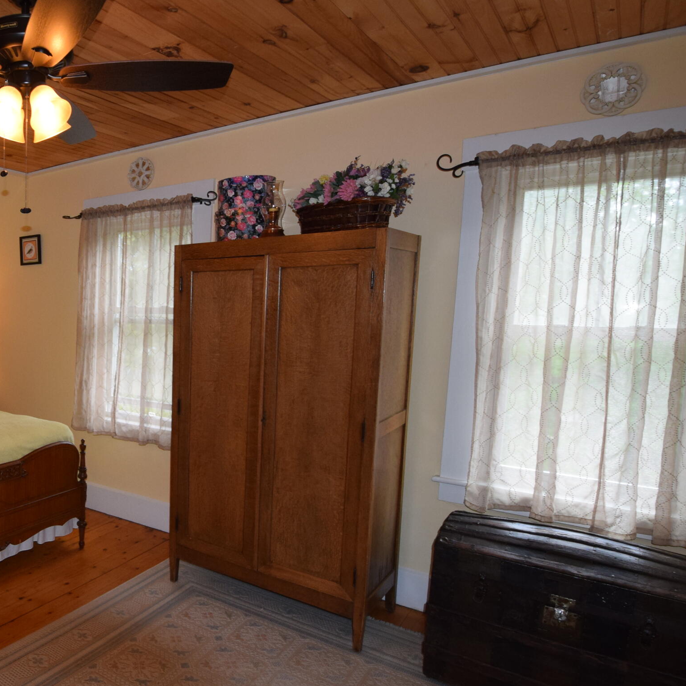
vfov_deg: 62.9
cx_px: 47
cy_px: 361
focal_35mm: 25
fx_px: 561
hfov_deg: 53.5
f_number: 5
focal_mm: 10
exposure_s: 1/100
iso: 800
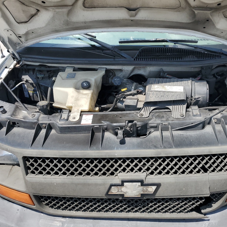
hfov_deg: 52.2
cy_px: 113
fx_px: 230
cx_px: 136
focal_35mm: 31
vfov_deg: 52.5
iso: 50
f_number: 1.5
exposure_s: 1/2000
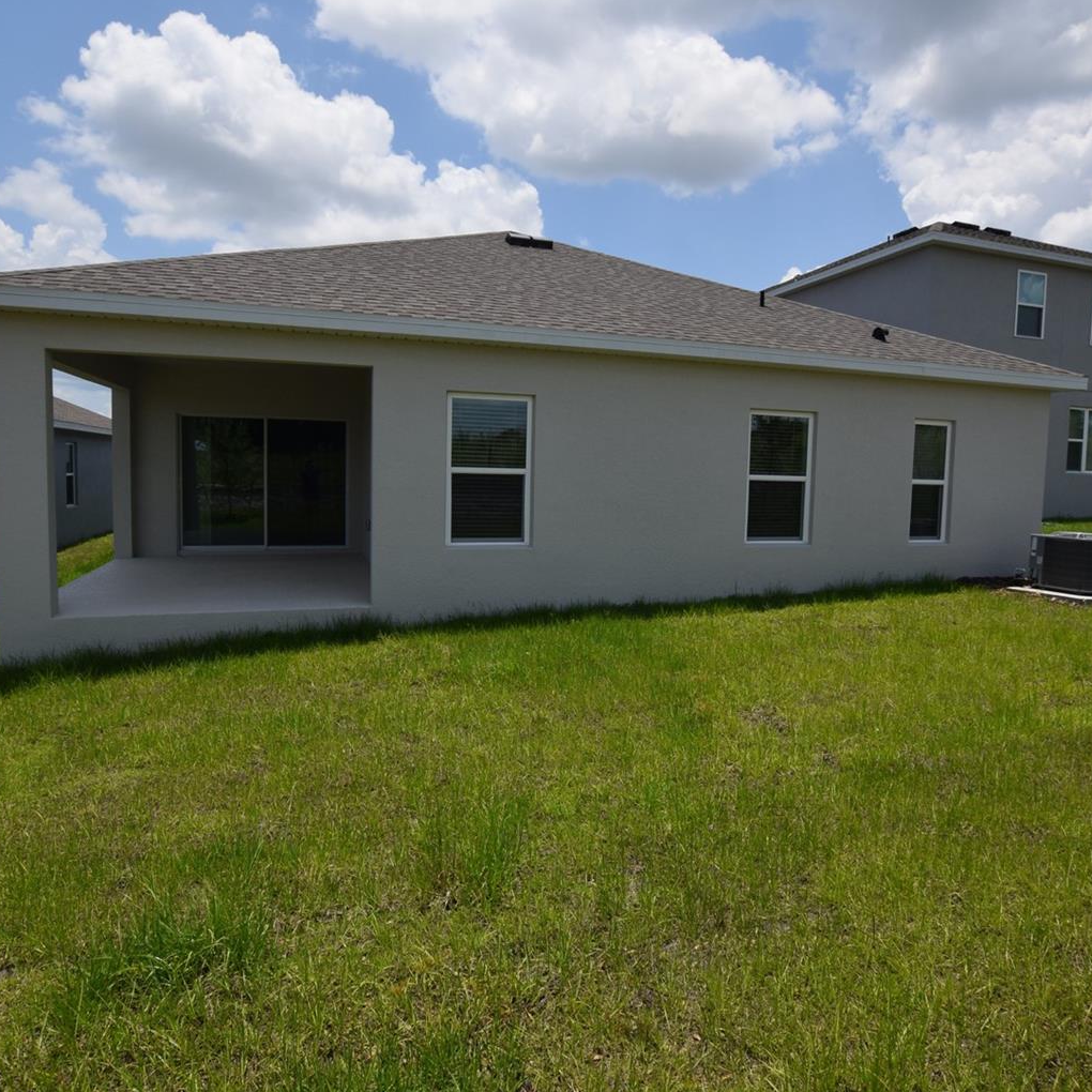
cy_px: 533
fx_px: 714
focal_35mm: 20
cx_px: 571
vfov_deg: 74.8
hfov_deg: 74.8
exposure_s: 1/500
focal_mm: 10
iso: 200
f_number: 11
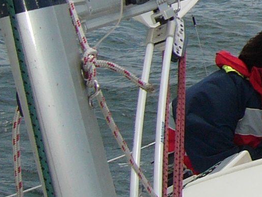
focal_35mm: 155
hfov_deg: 11.7
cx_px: 494
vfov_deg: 9.4
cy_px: -44
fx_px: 1173
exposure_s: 1/400
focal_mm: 5.8
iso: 100
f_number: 8
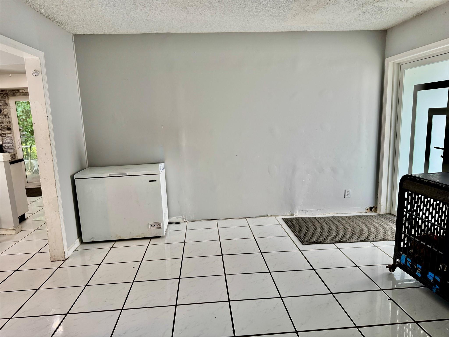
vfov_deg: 56.8
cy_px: 168
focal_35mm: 24
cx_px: 224
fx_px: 311
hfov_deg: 71.6
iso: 200
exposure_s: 1/120
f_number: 1.78
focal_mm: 6.76
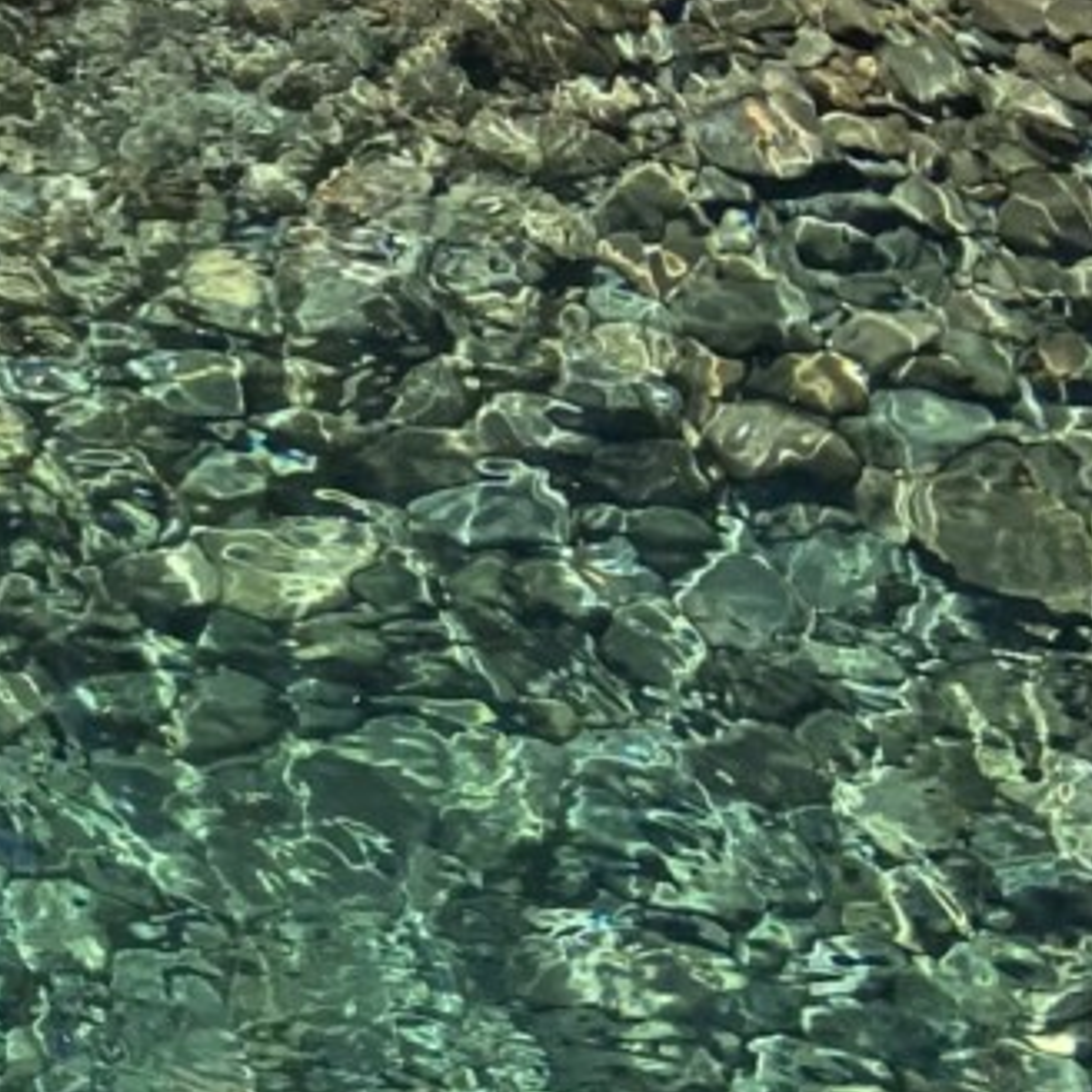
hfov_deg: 13.0
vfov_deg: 15.6
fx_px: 3997
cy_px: 546
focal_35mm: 112
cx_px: -1245
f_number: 1.8
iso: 32
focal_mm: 4.25
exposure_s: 1/673
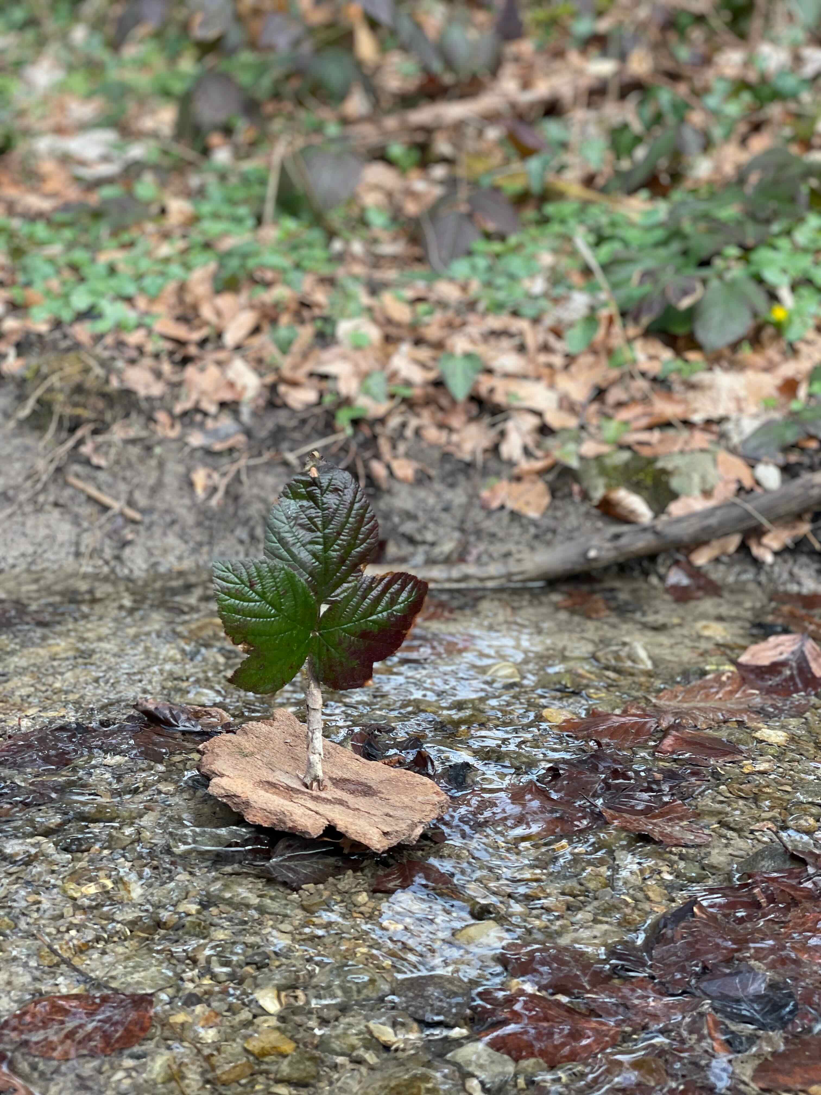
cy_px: 548
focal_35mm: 52
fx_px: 1644
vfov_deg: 36.8
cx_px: 410
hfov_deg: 28.0
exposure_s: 1/122
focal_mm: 6
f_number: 2
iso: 25
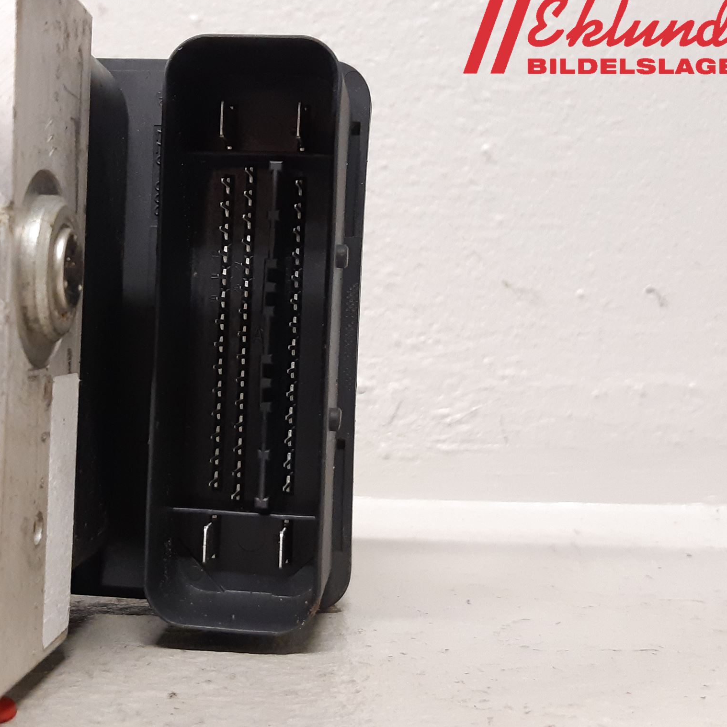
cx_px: 267
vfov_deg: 52.5
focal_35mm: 31
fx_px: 737
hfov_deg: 51.9
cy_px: 361
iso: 250
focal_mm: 3.93
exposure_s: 1/33
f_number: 1.7
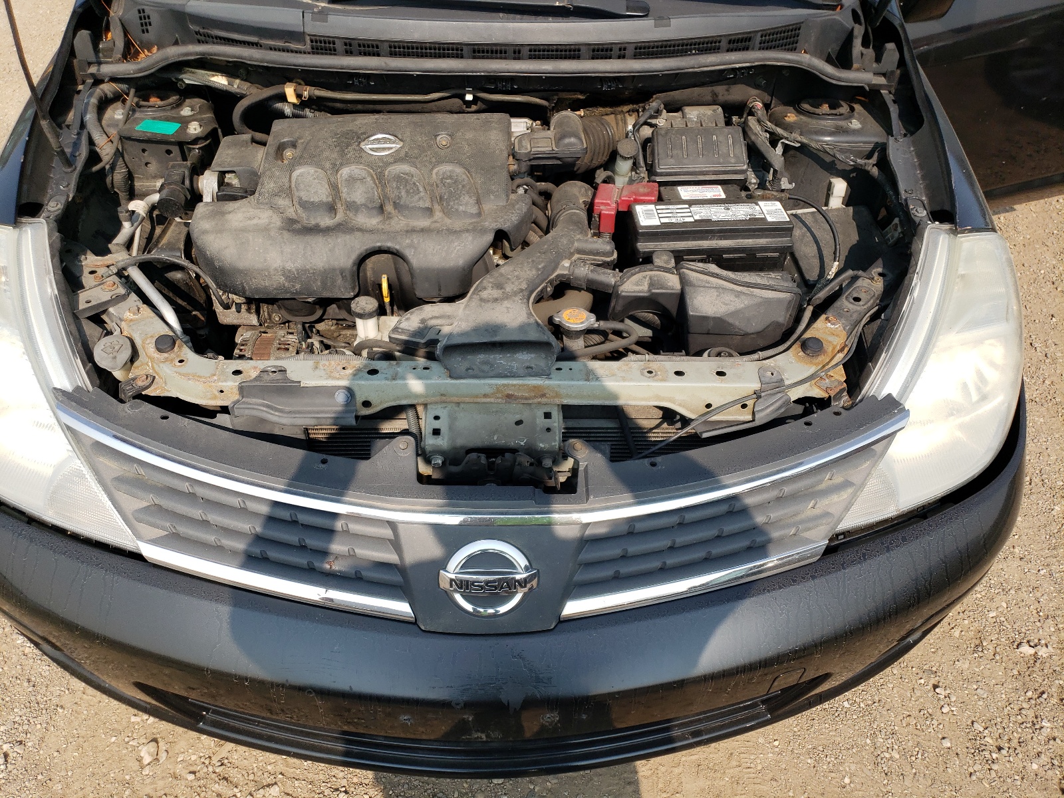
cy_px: 399
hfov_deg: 67.3
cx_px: 532
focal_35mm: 26
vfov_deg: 53.1
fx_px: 799
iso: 50
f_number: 1.5
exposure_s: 1/2000
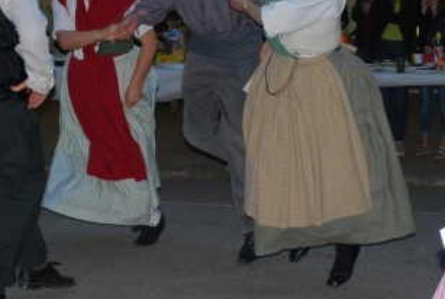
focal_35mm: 100
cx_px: 242
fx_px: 1238
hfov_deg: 20.4
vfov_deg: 13.6
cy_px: 17
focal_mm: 32
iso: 400
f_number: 5
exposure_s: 1/60
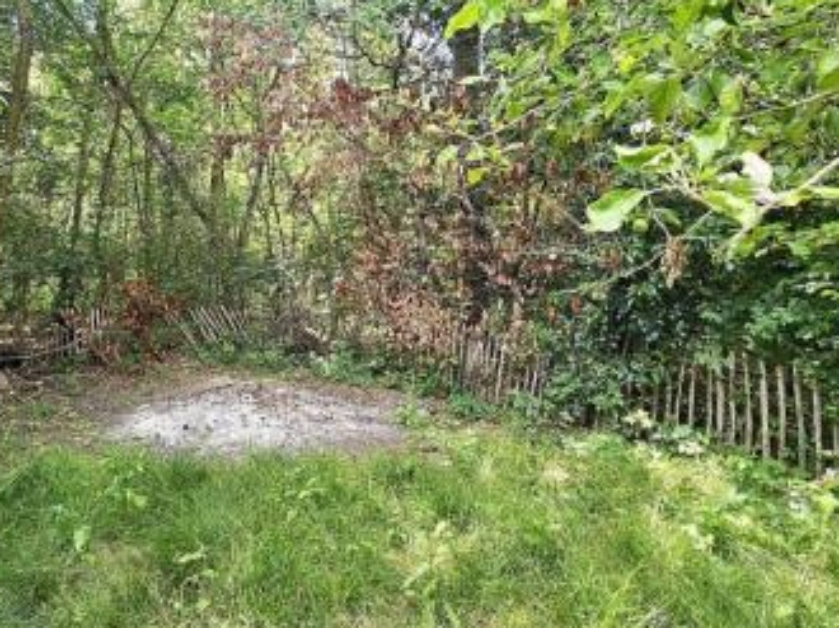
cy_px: 268
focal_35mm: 23
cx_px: 263
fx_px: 557
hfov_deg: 71.2
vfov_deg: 58.6
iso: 64
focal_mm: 2.2
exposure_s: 1/120
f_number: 2.2
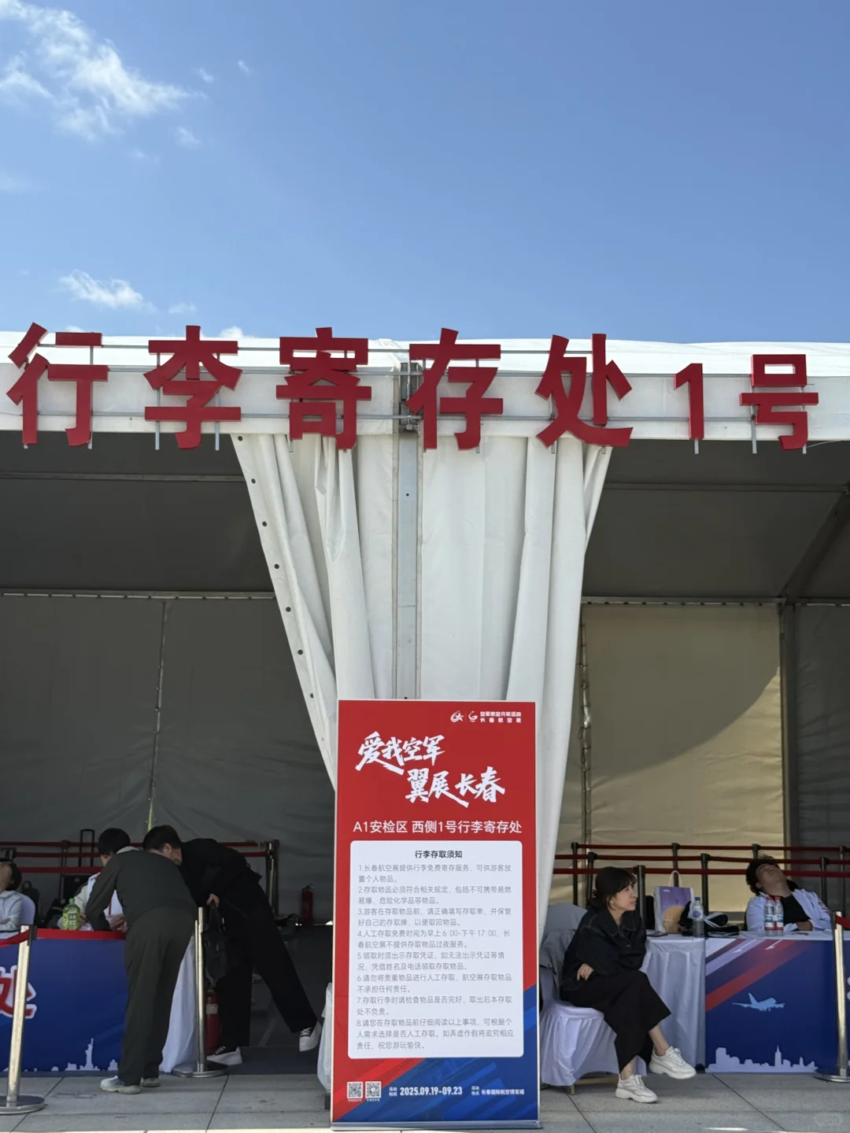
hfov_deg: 30.3
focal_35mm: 48
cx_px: 425
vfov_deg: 39.7
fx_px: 1572
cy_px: 566
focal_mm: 6.76
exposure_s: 1/6024
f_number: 1.78
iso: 80
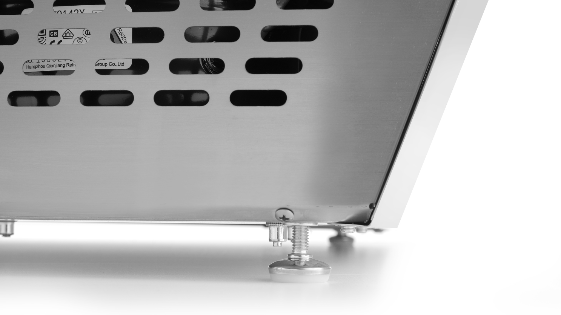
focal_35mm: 74
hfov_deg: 28.6
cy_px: 178
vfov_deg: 16.3
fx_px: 1101
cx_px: 280
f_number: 13
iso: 200
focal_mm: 70
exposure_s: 1/60
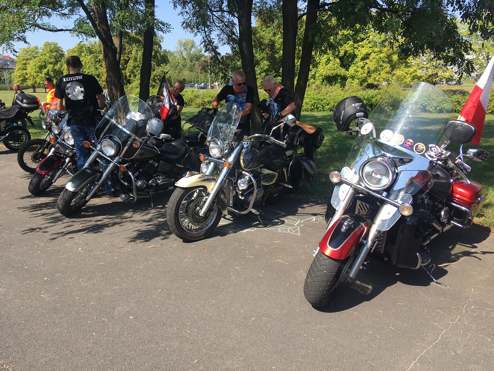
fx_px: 414
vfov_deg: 48.2
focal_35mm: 29
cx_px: 247
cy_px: 186
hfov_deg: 61.7
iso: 25
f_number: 2.2
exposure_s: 1/663
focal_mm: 4.15
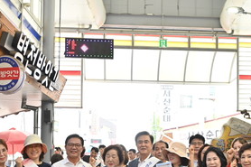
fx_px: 467
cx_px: 143
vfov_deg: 19.8
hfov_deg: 30.1
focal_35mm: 67
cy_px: 158
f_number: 4
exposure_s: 1/200
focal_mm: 31
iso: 640
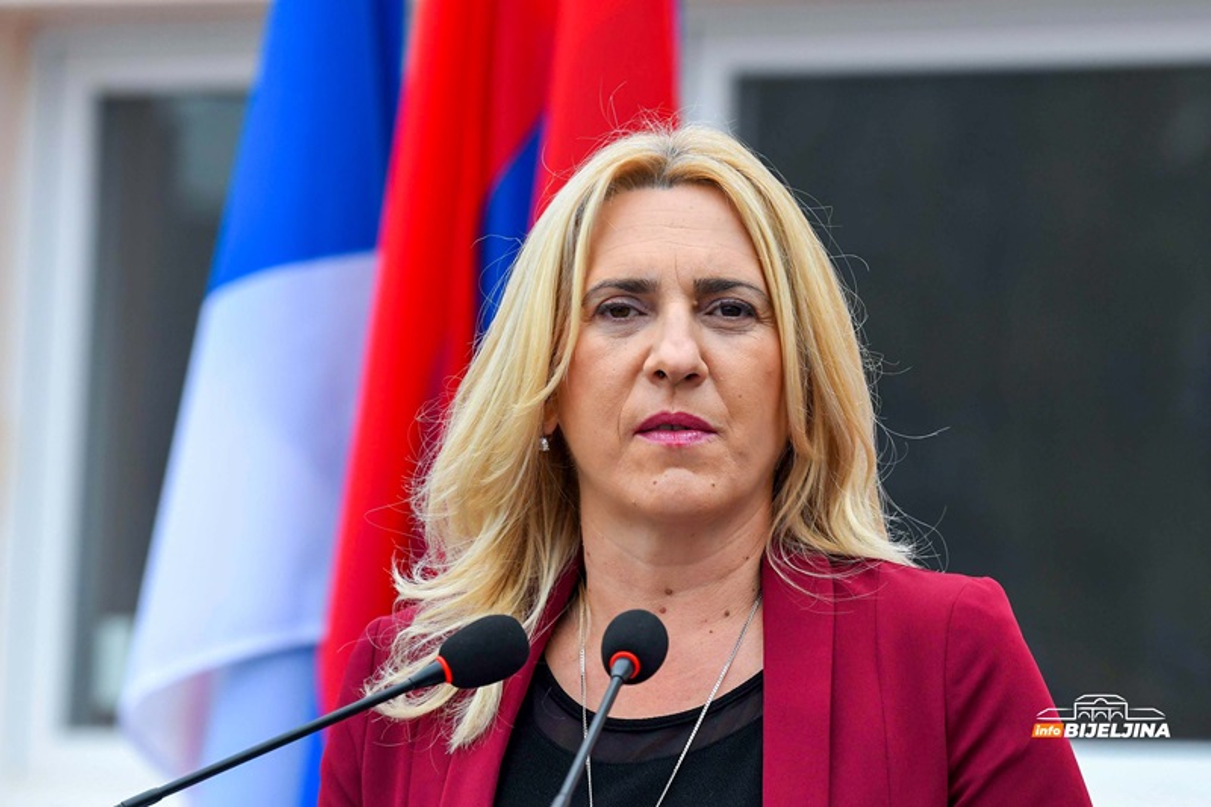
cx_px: 606
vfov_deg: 5.2
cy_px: 404
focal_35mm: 262
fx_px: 8828
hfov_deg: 7.8
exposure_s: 1/400
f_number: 4.5
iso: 1000
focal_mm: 175
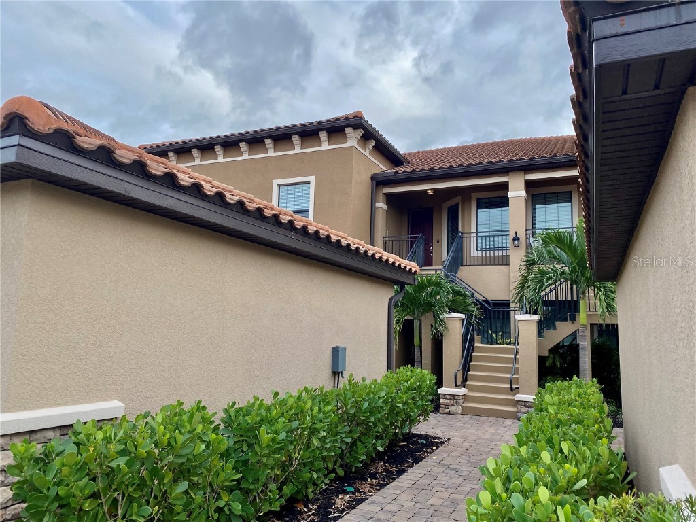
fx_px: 523
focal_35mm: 26
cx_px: 348
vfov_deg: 53.1
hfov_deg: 67.3
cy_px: 261
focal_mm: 4.25
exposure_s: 1/934
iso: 32
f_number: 1.8
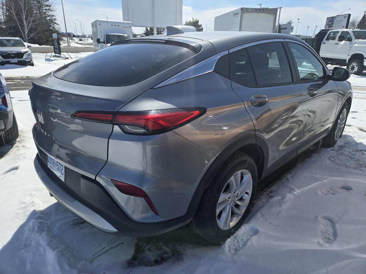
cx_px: 183
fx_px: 243
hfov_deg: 73.9
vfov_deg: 58.9
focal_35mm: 23
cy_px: 137
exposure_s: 1/2558
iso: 25
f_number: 1.8
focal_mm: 5.4
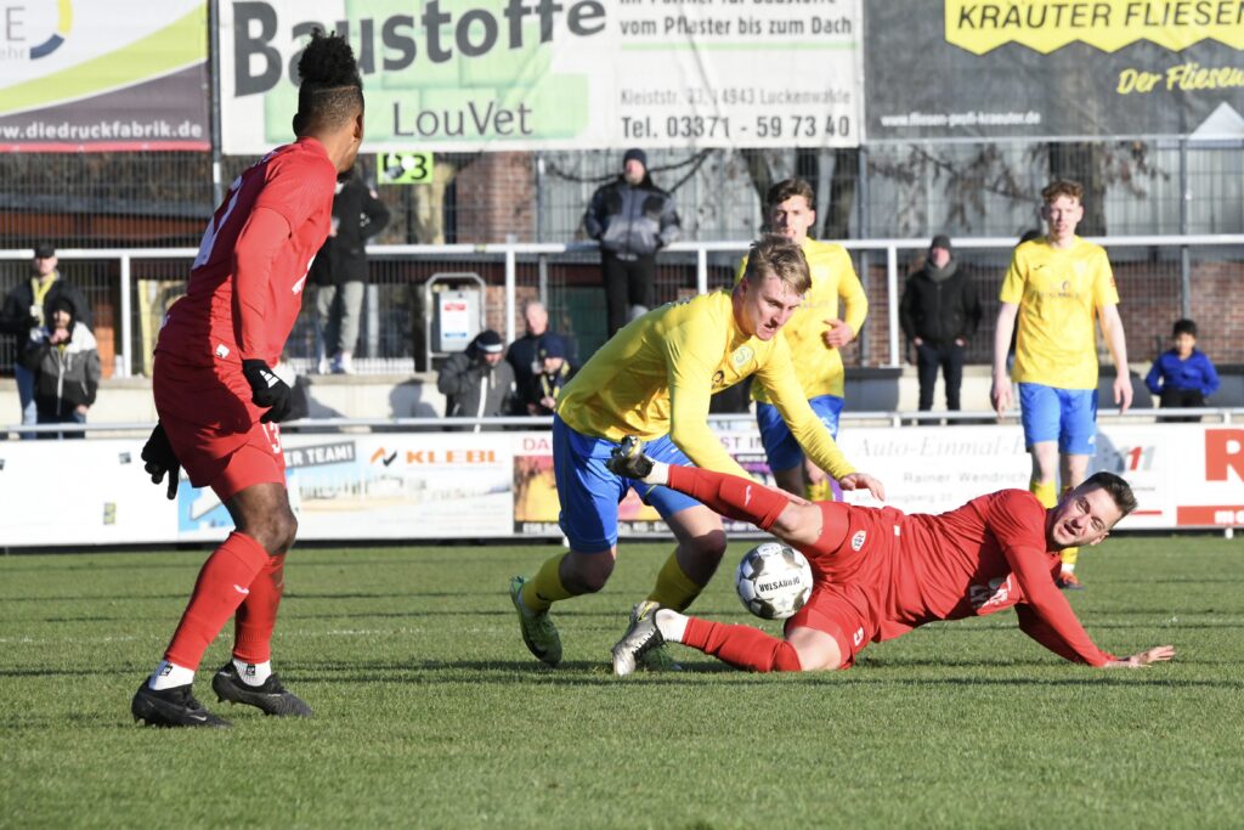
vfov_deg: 4.3
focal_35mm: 320
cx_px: 622
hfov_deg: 6.4
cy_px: 415
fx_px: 11059
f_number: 13
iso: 4000
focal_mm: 320
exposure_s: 1/1600
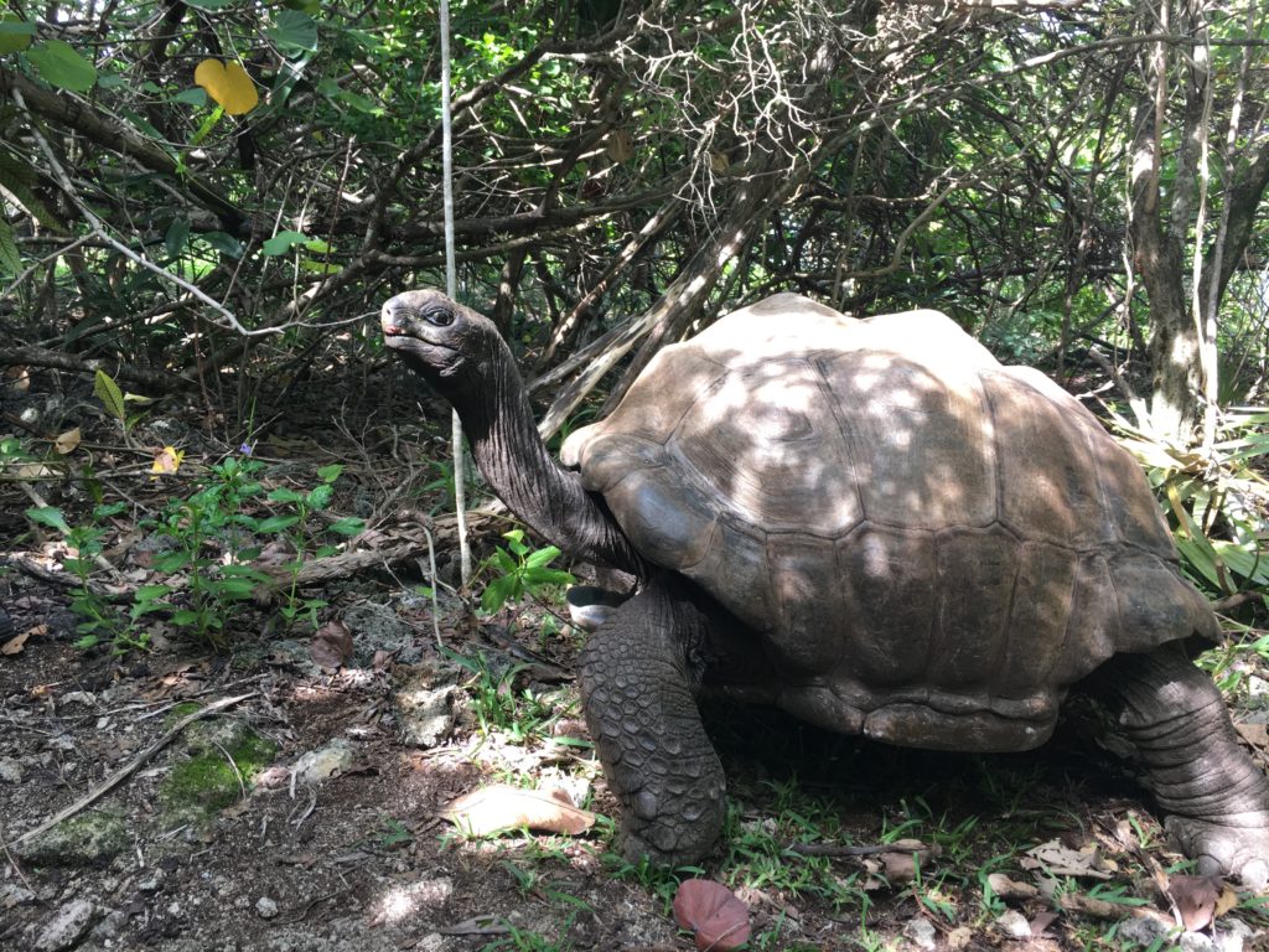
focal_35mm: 29
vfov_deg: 48.2
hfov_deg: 61.7
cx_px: 634
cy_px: 476
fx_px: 1063
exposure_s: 1/100
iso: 40
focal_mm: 4.15
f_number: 2.2
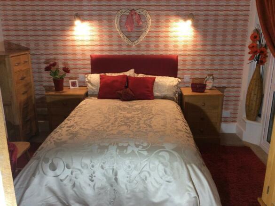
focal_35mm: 32
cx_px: 138
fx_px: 254
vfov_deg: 44.1
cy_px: 103
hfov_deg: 56.9
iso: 80
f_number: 2.4
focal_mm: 3.3
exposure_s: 1/25
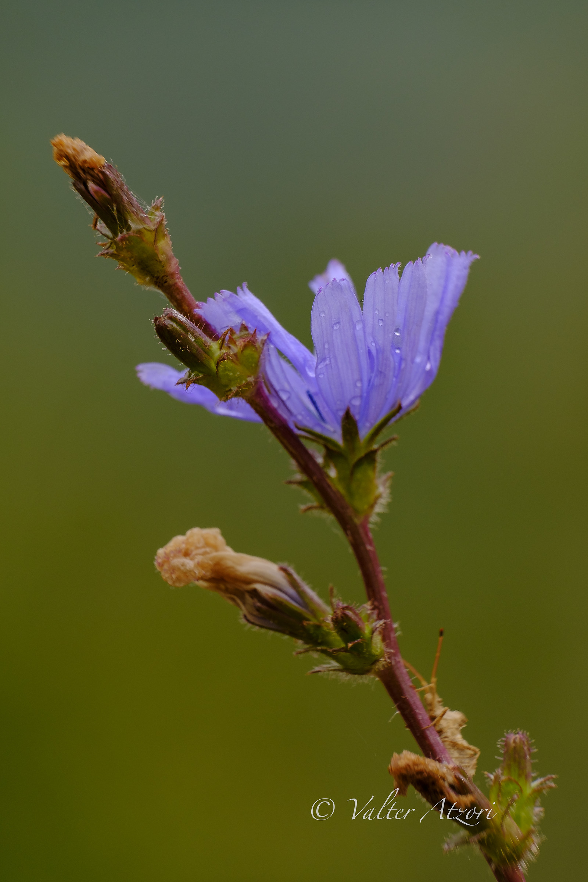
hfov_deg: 2.3
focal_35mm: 600
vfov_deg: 3.4
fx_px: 14699
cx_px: 294
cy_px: 441
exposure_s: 1/125
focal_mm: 400
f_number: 8
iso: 400
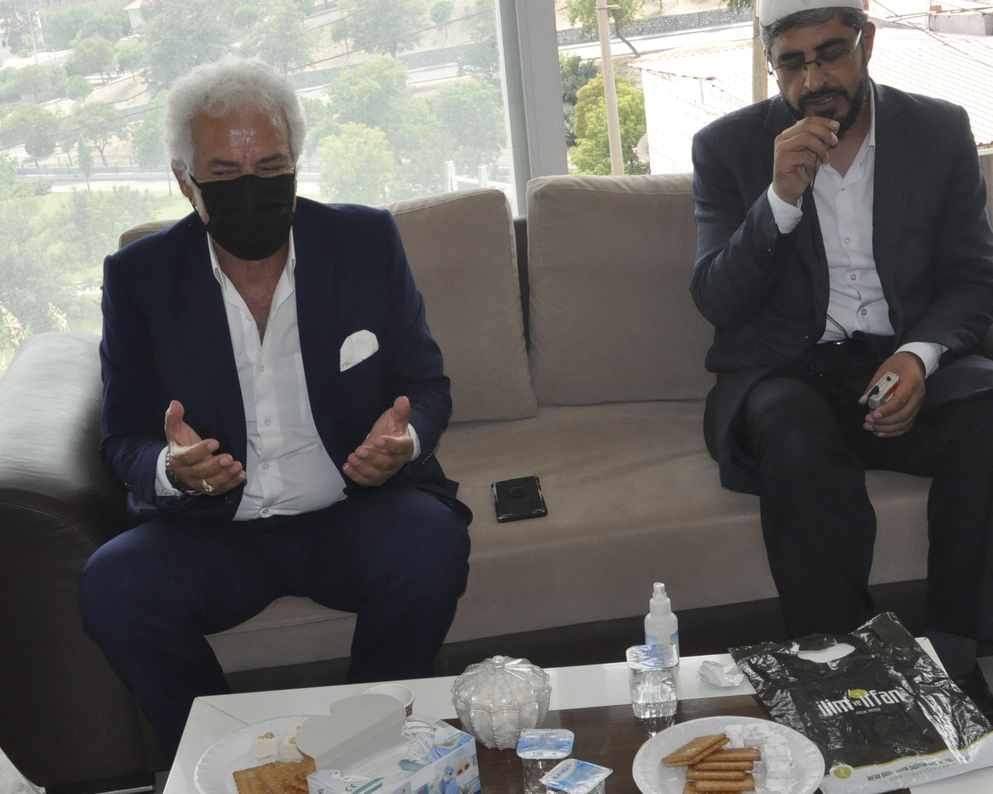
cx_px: 478
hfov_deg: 34.1
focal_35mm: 55
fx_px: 1616
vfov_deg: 27.6
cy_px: 395
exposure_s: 1/200
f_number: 16
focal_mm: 32
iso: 2000
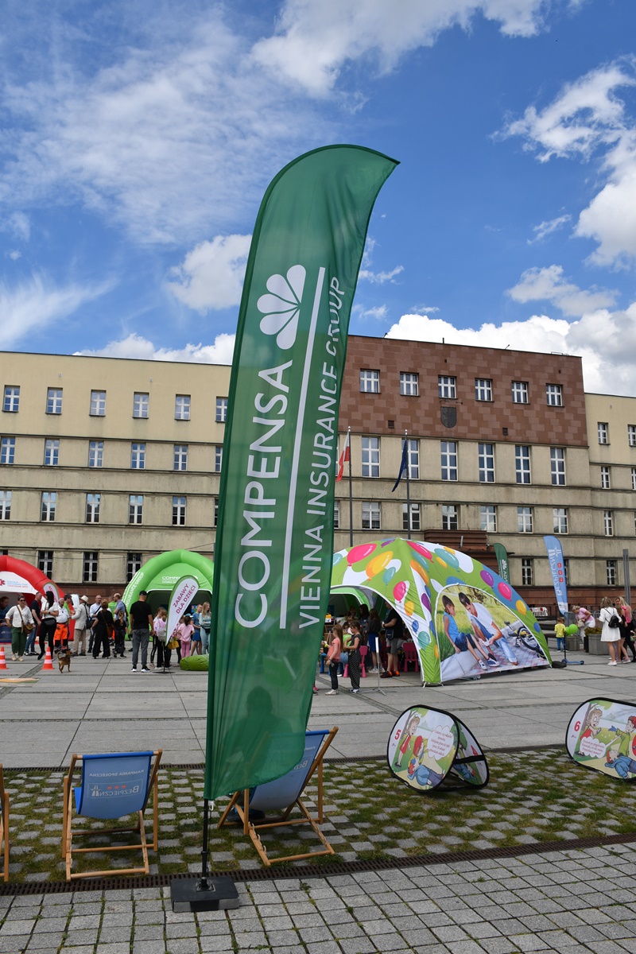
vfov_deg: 67.4
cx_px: 318
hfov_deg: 47.9
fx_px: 715
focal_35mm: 27
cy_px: 477
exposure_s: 1/320
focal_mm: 18
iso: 100
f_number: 8
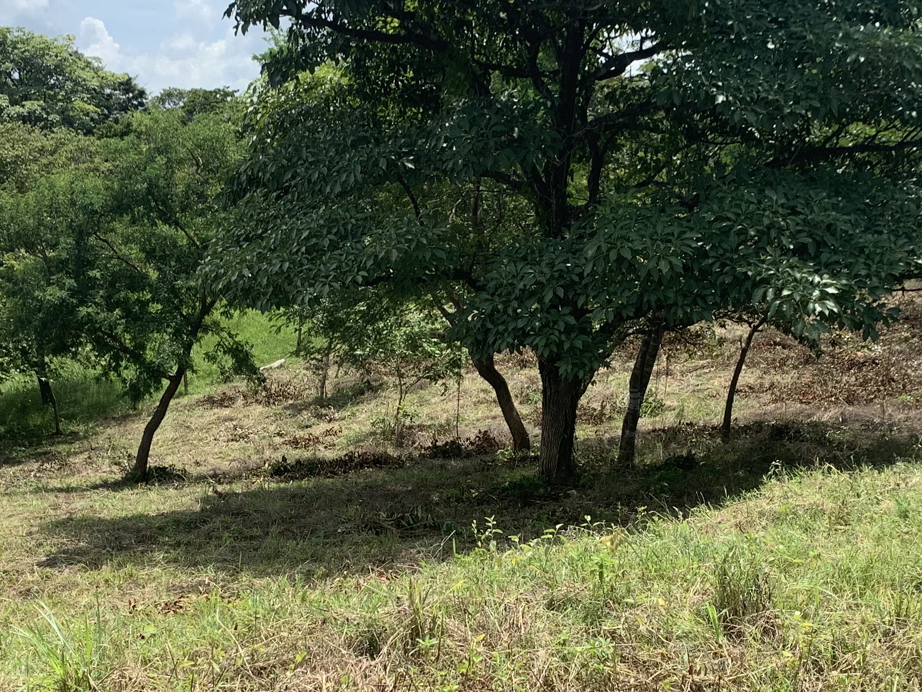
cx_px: 504
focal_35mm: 56
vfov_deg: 25.9
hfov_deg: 34.3
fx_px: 1492
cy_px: 496
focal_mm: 4.25
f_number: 1.8
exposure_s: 1/1447
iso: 25
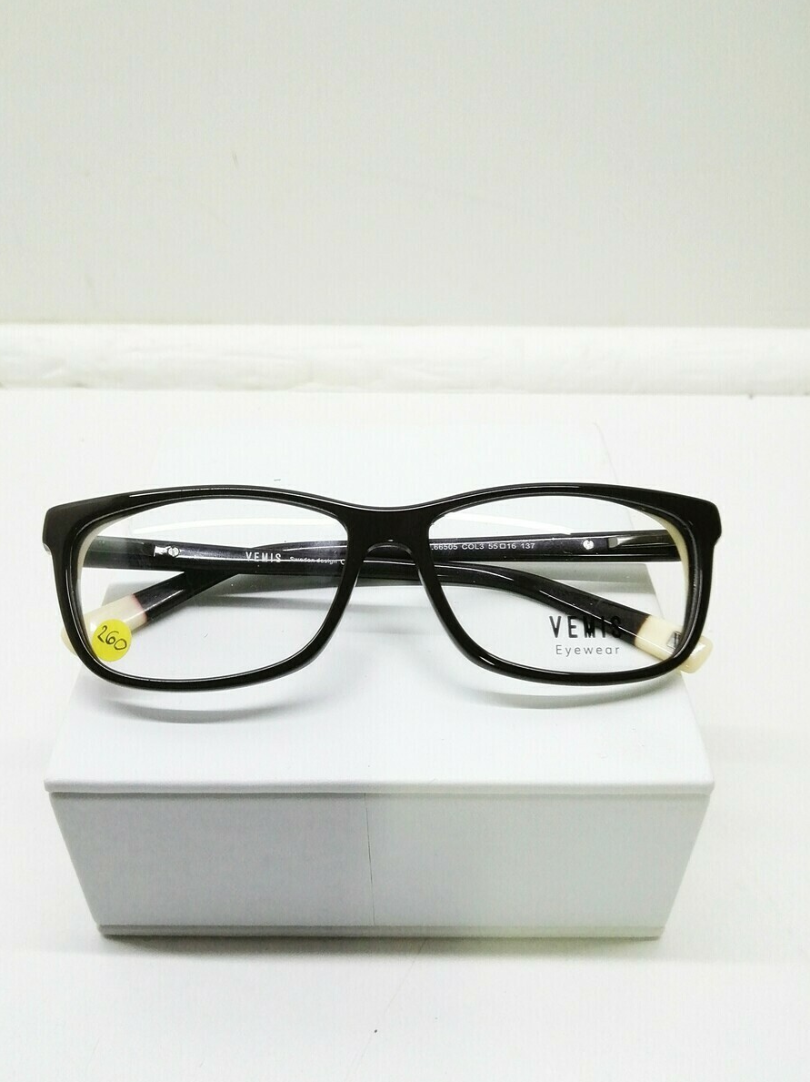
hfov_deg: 49.7
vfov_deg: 63.5
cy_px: 535
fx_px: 874
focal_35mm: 28
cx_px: 375
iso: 80
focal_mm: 3.46
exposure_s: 1/50
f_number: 1.8
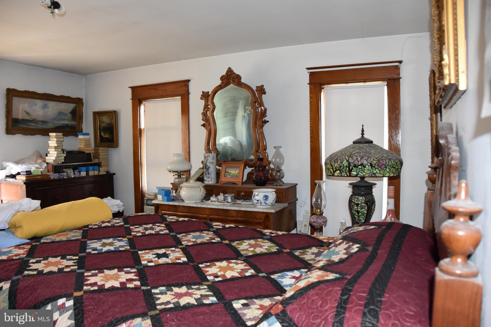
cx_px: 246
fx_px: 368
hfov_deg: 67.4
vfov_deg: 47.9
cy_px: 164
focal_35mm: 27
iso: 1400
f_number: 3.5
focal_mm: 18
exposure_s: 1/60
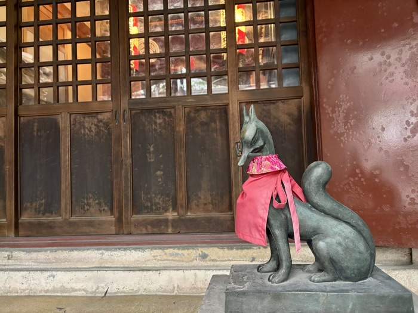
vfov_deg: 53.1
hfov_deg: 67.3
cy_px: 156
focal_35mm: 26
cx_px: 209
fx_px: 314
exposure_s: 1/33
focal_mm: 5.96
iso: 500
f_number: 1.6
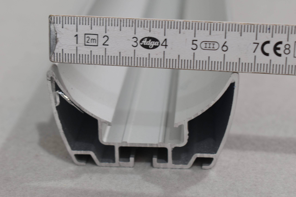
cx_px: 148
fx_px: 641
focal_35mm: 78
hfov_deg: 26.0
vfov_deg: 17.5
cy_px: 98
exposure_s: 1/60
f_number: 7.1
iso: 400
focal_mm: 52
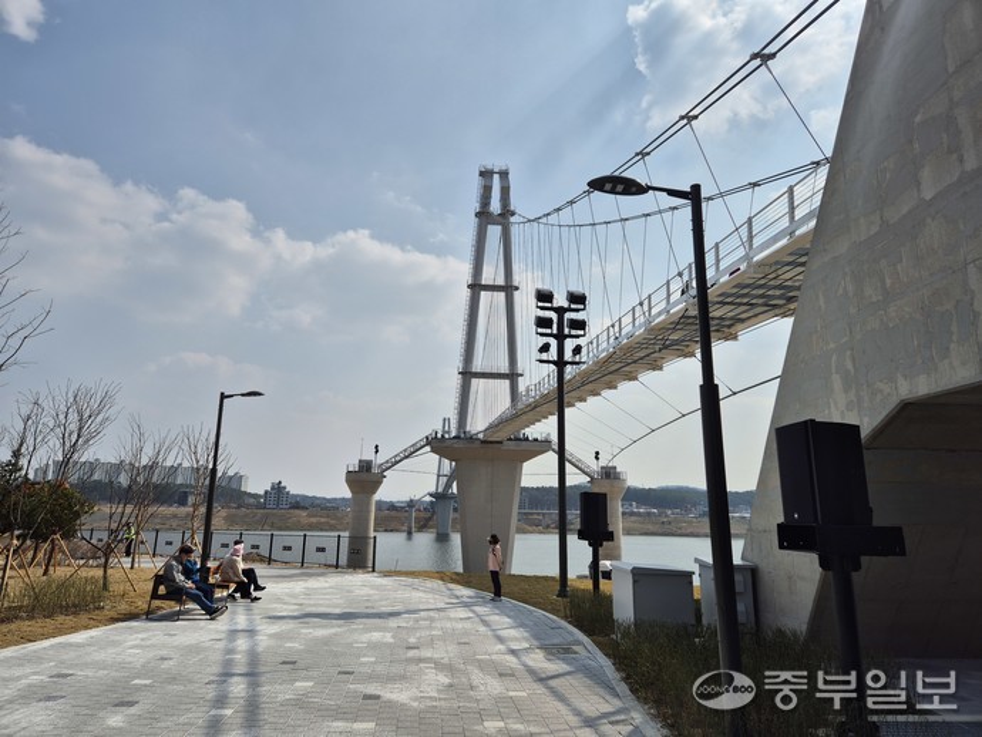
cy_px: 368
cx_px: 491
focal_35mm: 23
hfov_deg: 73.9
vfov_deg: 58.9
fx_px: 653
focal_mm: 5.4
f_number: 1.8
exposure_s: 1/5248
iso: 25
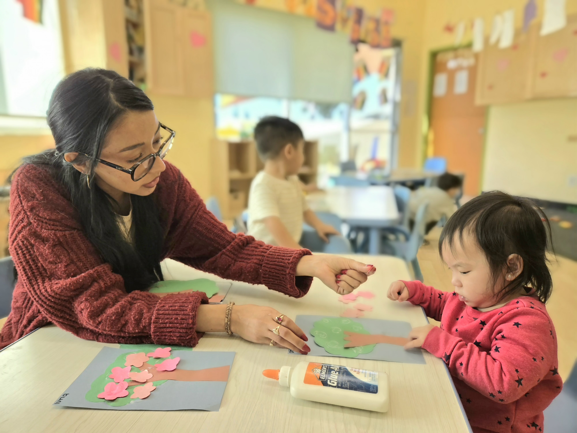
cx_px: 288
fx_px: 383
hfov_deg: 73.9
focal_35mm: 23
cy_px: 216
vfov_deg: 58.9
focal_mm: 5.4
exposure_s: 1/120
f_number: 1.8
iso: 64
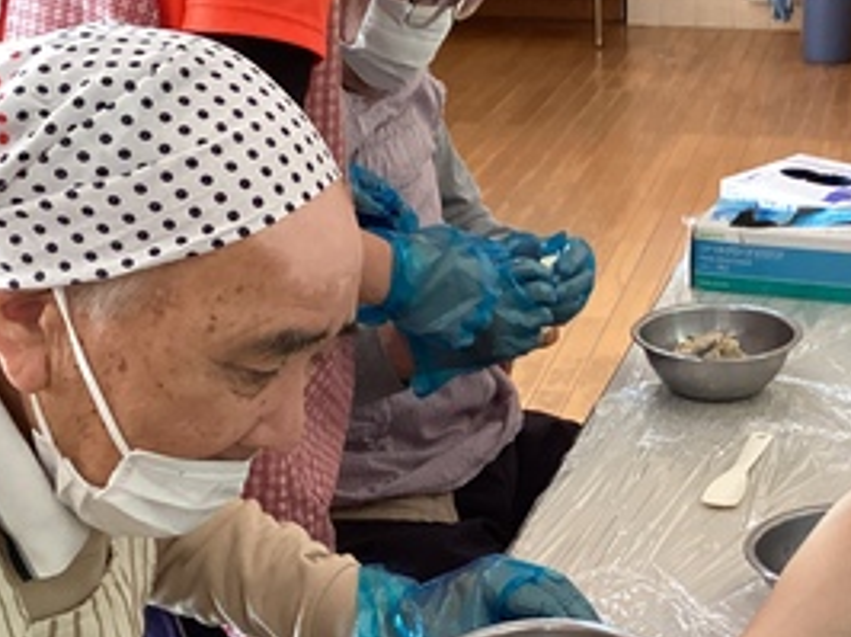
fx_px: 1719
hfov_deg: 27.3
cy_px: 442
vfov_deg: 20.9
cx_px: 659
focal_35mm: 70
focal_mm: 3.3
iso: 200
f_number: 2.4
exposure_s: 1/60
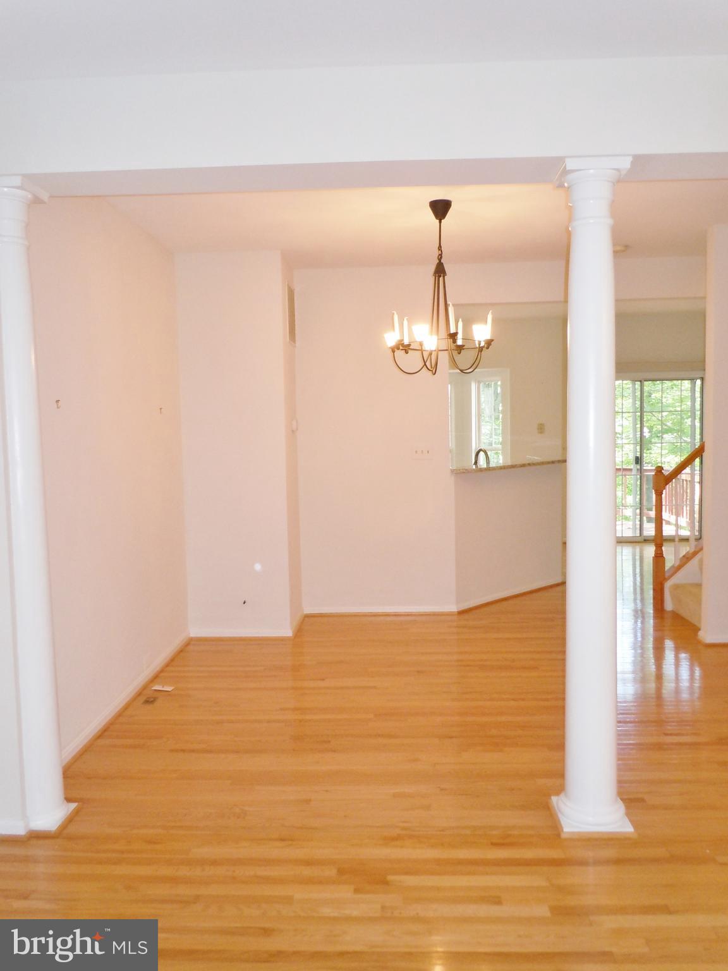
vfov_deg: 63.4
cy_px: 486
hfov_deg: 49.7
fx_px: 785
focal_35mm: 28
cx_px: 364
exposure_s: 1/25
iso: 400
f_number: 3.7
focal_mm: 5
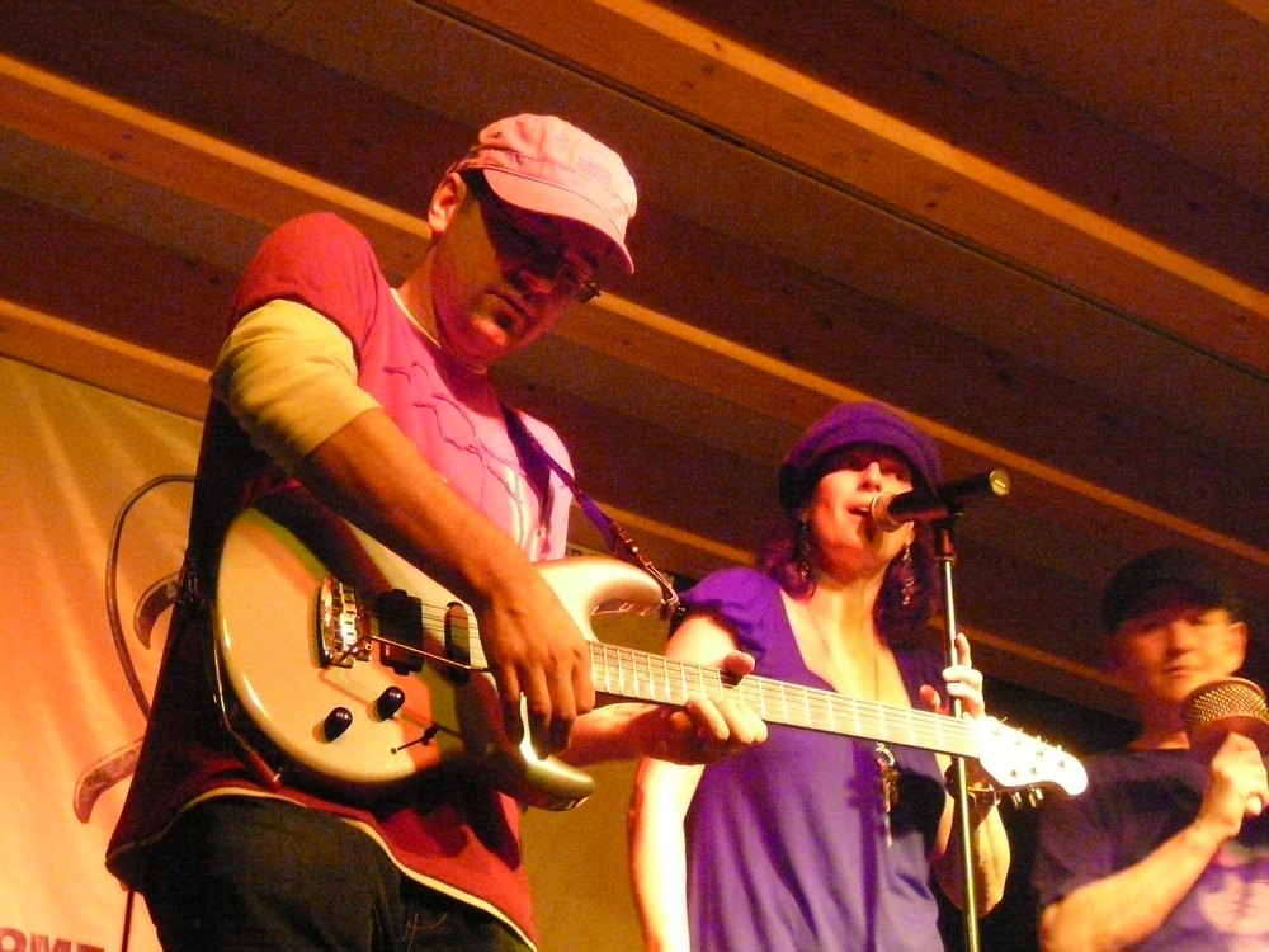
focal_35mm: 65
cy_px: 476
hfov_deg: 29.8
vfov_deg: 22.6
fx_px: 2383
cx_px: 634
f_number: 3.6
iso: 800
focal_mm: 9.7
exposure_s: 1/13
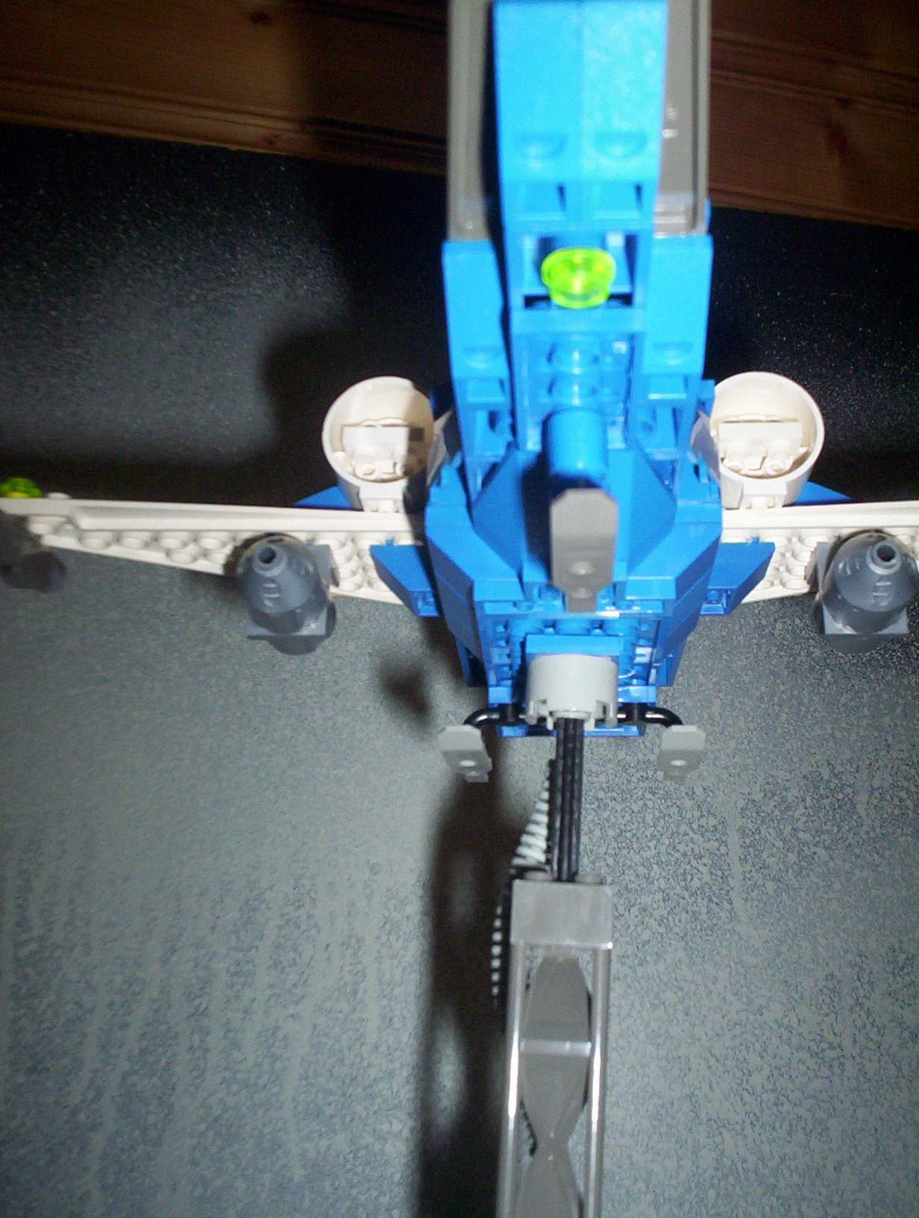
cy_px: 609
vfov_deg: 48.9
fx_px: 1340
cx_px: 460
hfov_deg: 37.9
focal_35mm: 38
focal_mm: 4.99
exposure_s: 1/60
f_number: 4.5
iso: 140
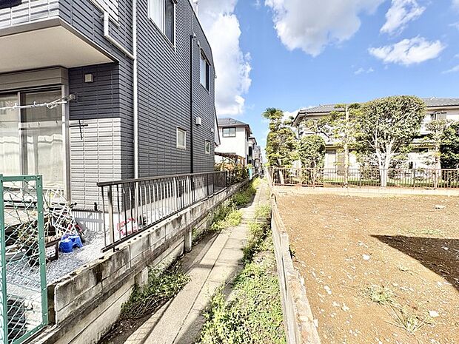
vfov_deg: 85.7
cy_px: 172
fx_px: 186
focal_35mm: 14
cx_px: 230
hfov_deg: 102.1
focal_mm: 2.22
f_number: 2.2
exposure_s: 1/1198
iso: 50
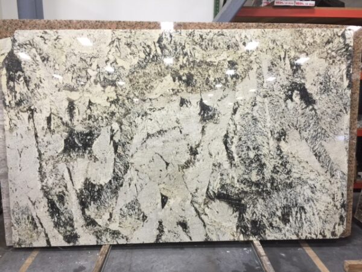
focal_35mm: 29
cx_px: 181
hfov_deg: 61.7
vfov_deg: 48.2
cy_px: 136
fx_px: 303
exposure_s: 1/15
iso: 32
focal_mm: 4.15
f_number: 2.2
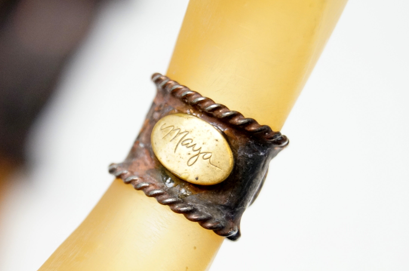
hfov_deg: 22.3
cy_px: 147
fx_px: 1038
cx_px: 198
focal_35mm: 92
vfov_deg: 14.9
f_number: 5.6
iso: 2500
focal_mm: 55
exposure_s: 1/100
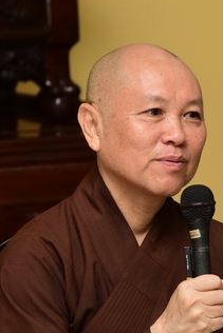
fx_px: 2292
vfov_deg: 8.3
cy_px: 212
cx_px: 153
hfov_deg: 5.6
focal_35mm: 247
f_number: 5.6
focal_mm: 120
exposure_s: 1/60
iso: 640
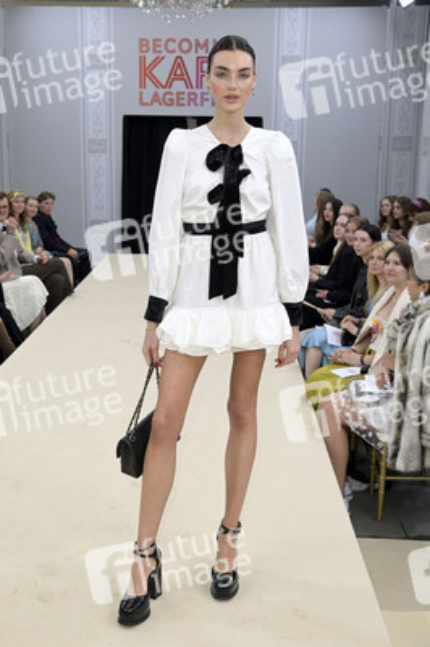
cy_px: 324
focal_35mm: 44
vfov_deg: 44.5
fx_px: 790
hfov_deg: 30.5
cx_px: 215
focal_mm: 44
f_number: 5.6
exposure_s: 1/250
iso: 500
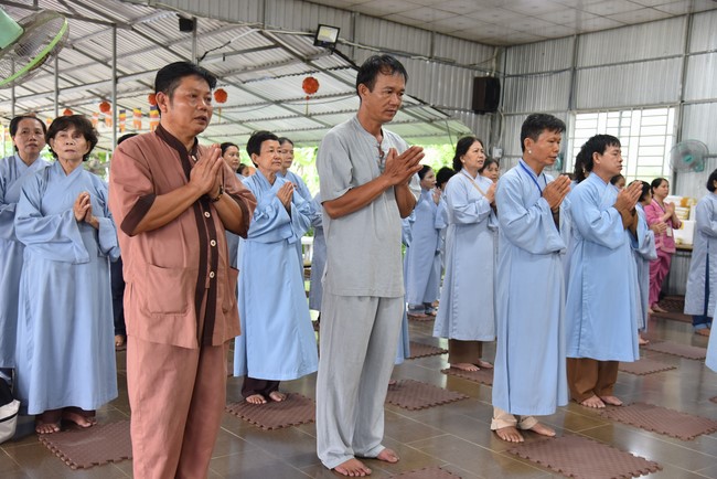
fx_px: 757
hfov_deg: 50.7
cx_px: 358
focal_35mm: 38
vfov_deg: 35.1
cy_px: 240
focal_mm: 38
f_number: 4
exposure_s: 1/60
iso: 1250
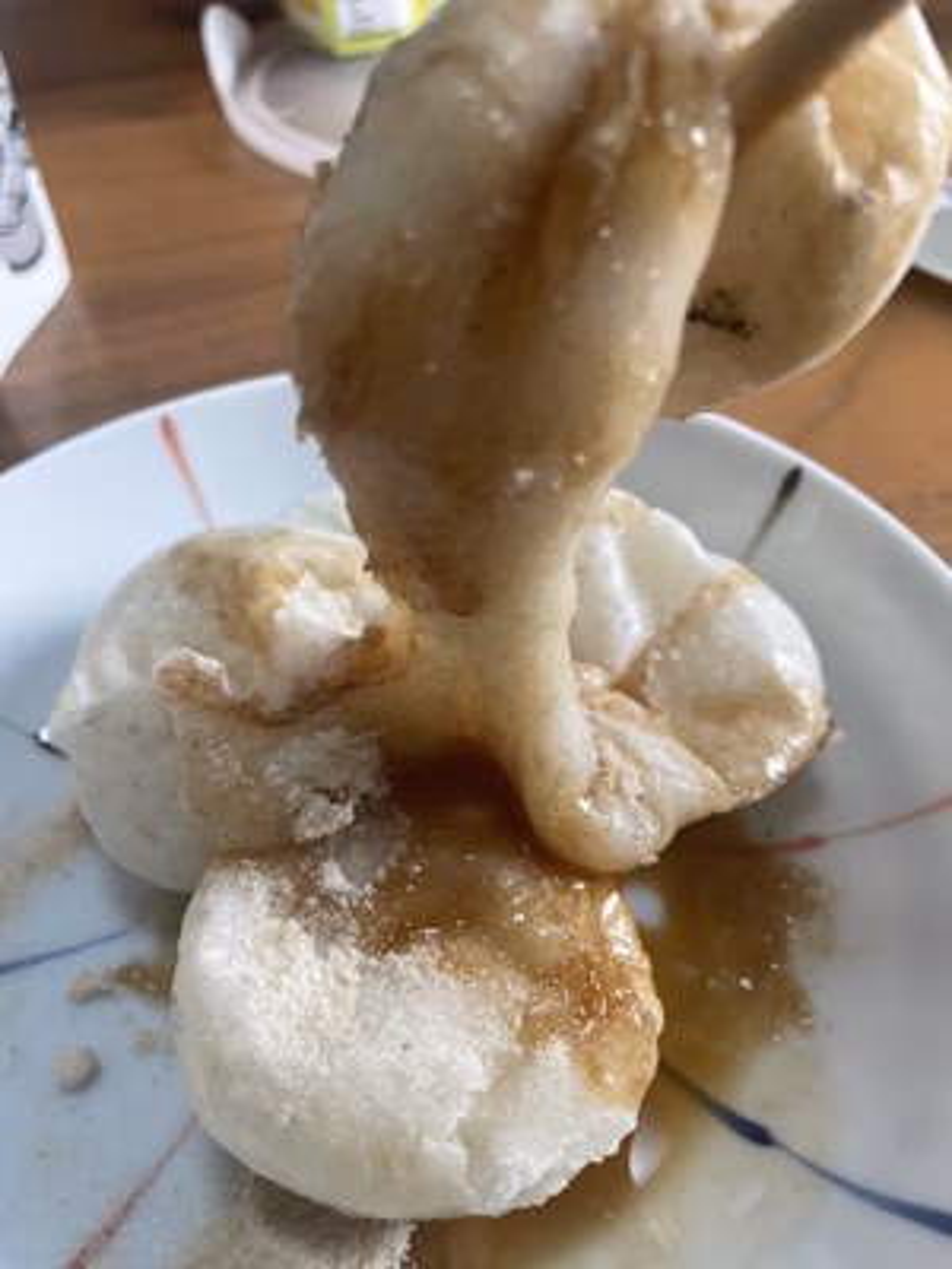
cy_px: 634
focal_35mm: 26
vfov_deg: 67.3
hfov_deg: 53.1
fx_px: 953
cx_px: 476
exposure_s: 1/62
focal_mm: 4.2
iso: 50
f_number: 1.6
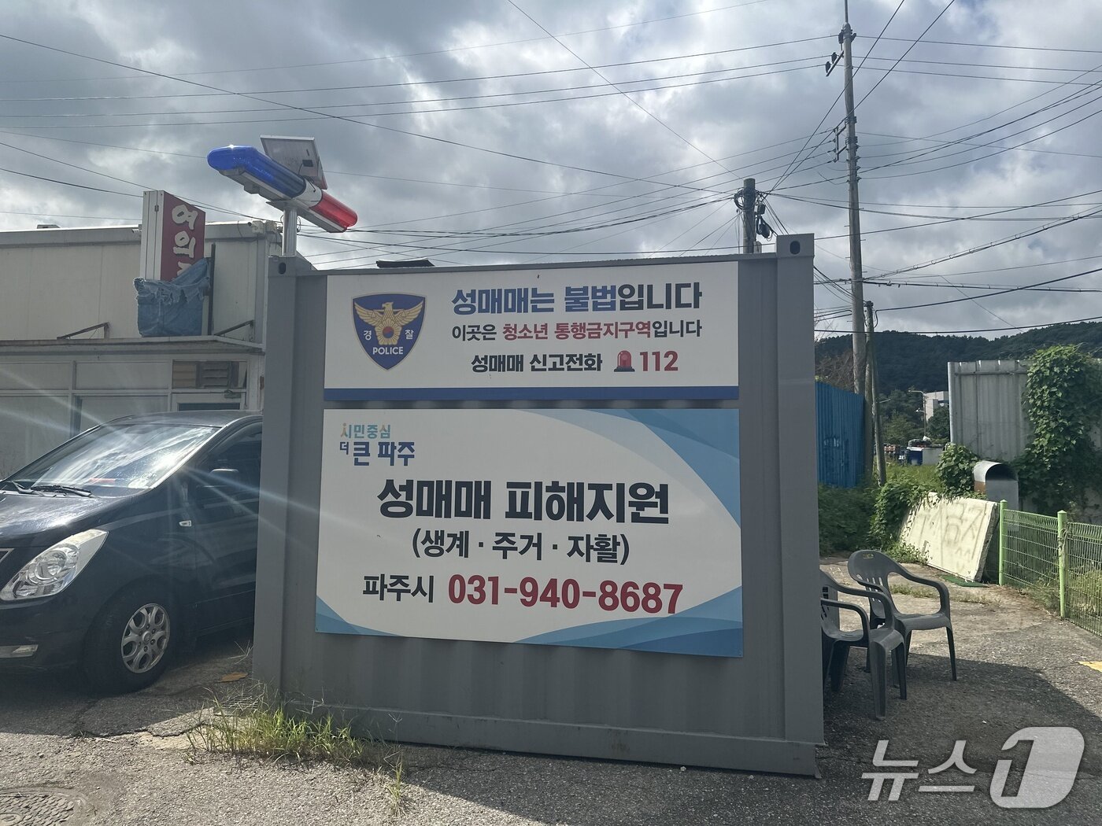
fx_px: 764
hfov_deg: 71.6
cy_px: 413
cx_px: 551
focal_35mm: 24
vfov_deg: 56.8
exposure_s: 1/8929
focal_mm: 6.86
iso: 80
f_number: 1.78
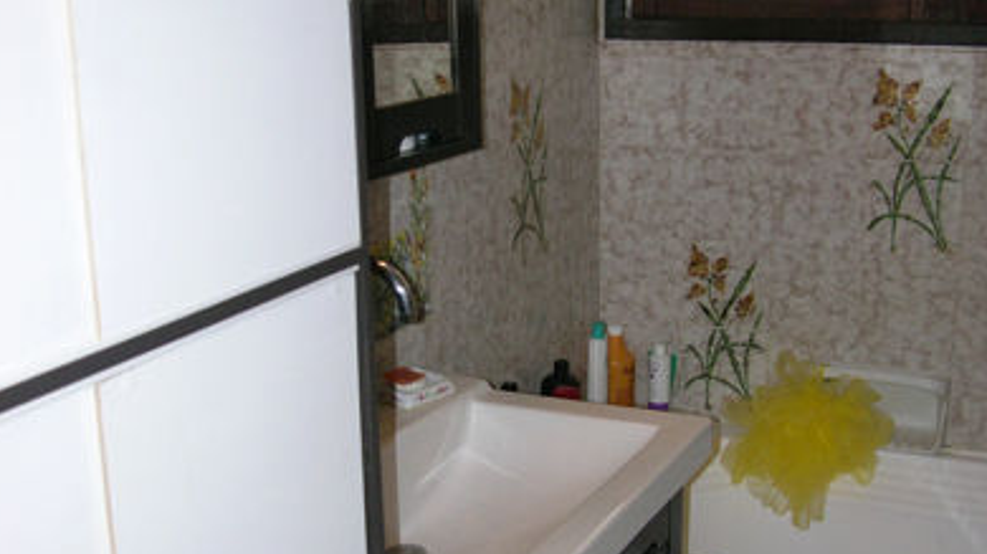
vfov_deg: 23.0
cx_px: 485
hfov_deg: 39.9
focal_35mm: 52
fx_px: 1360
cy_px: 326
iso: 200
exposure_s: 1/60.1
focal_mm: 8.9
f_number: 2.8
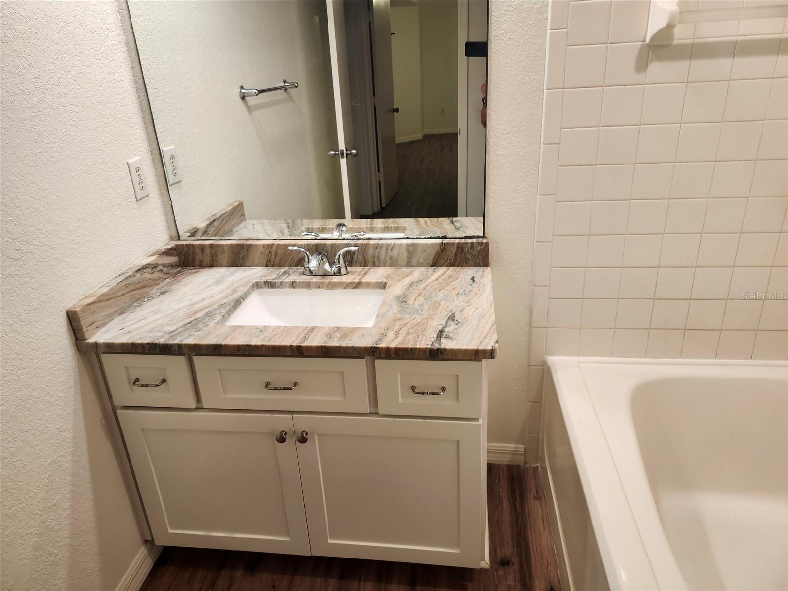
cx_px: 394
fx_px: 524
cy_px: 296
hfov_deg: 73.9
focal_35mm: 23
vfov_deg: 58.9
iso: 160
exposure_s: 1/120
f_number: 1.8
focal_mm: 5.54
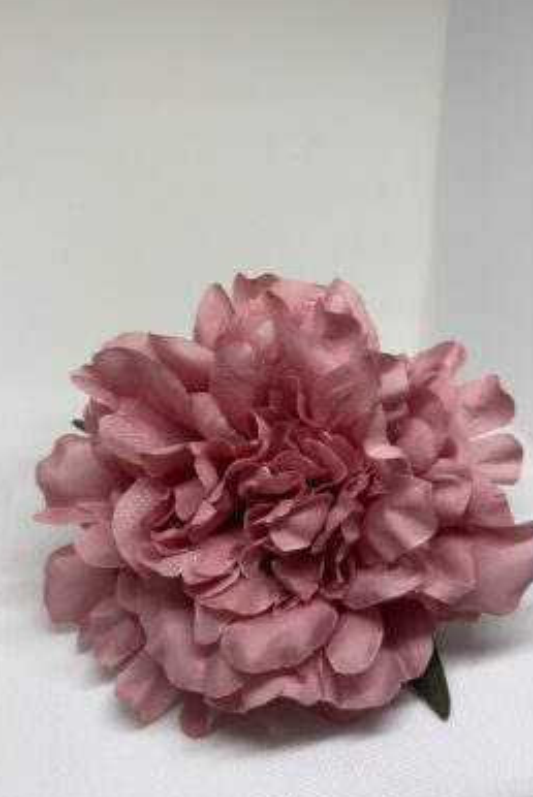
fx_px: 621
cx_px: 262
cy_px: 396
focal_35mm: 28
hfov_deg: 46.5
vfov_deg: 65.4
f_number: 1.6
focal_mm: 5.96
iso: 40
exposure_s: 1/178
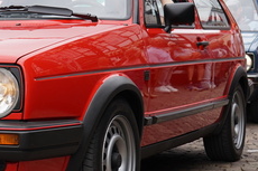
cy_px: 64
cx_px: 2
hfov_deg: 16.7
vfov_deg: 11.4
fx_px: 859
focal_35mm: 120
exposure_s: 1/200
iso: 100
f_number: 5.6
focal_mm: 46
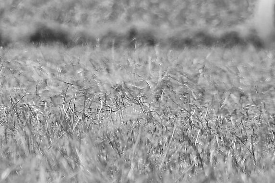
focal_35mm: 1130
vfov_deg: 1.2
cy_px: -102
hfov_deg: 1.8
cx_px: -99
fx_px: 8631
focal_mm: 180
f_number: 6.3
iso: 100
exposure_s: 1/500
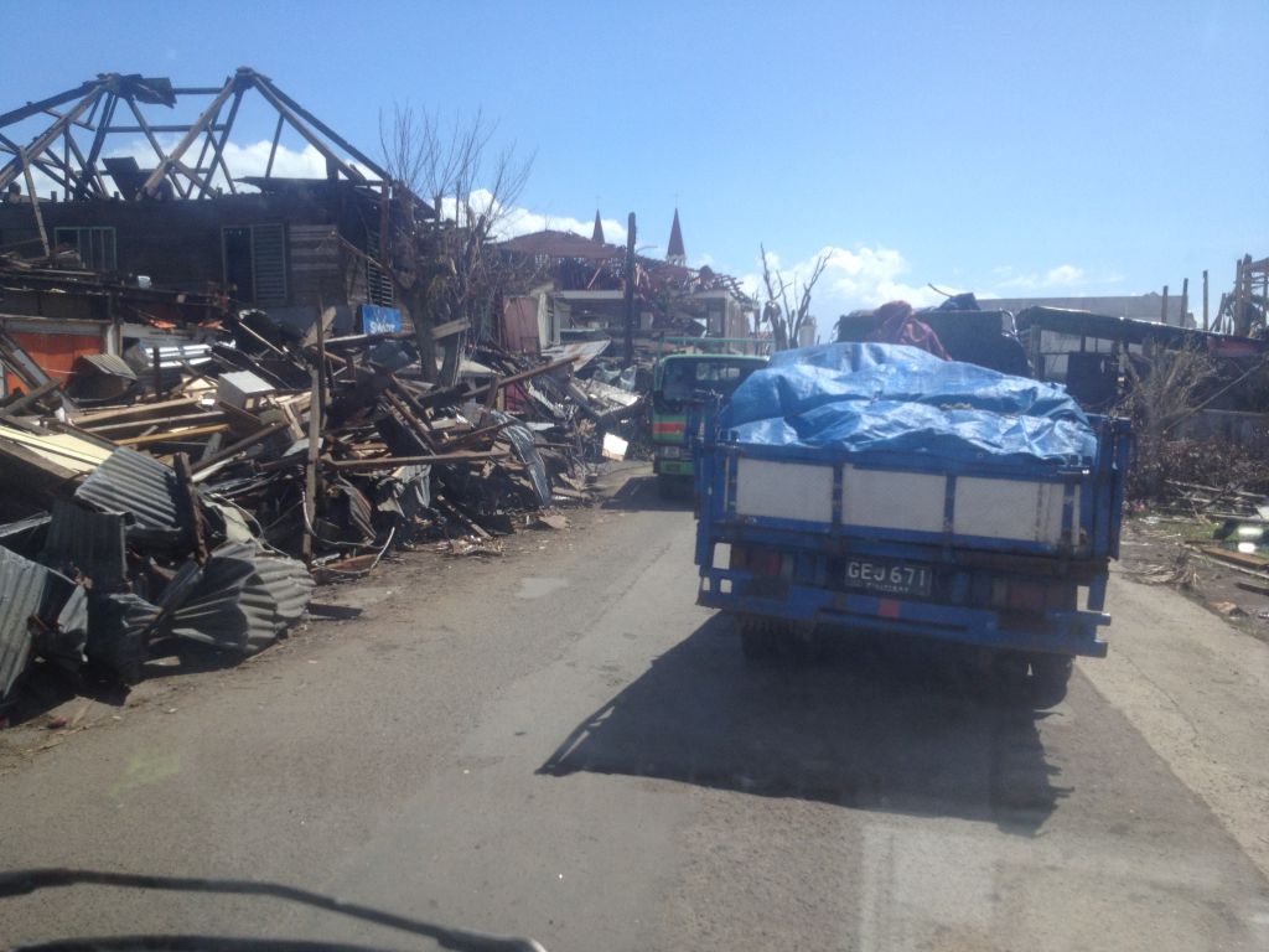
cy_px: 476
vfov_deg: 40.7
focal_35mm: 35
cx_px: 634
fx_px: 1283
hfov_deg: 52.6
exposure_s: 1/1727
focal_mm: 4.28
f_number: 2.4
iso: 64
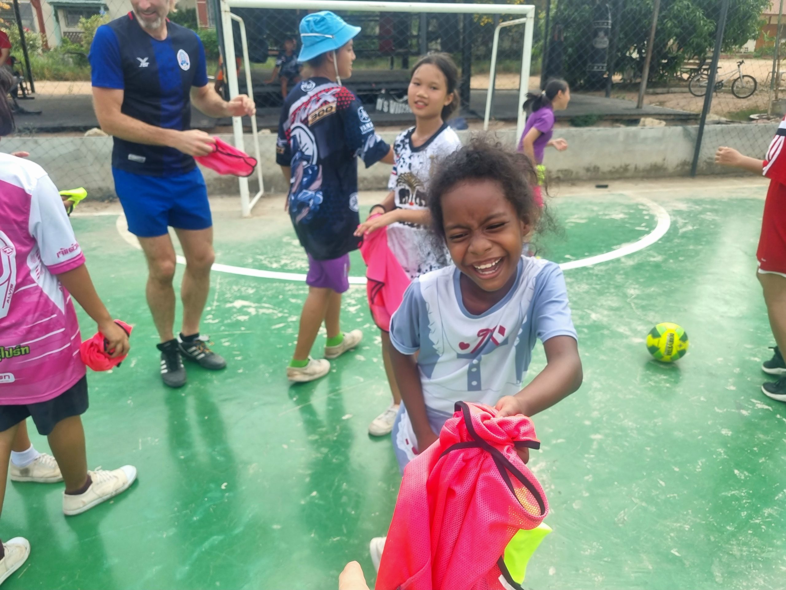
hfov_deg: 67.3
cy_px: 295
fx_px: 590
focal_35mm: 26
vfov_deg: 53.1
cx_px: 393
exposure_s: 1/714
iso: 50
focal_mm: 5.4
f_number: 1.8
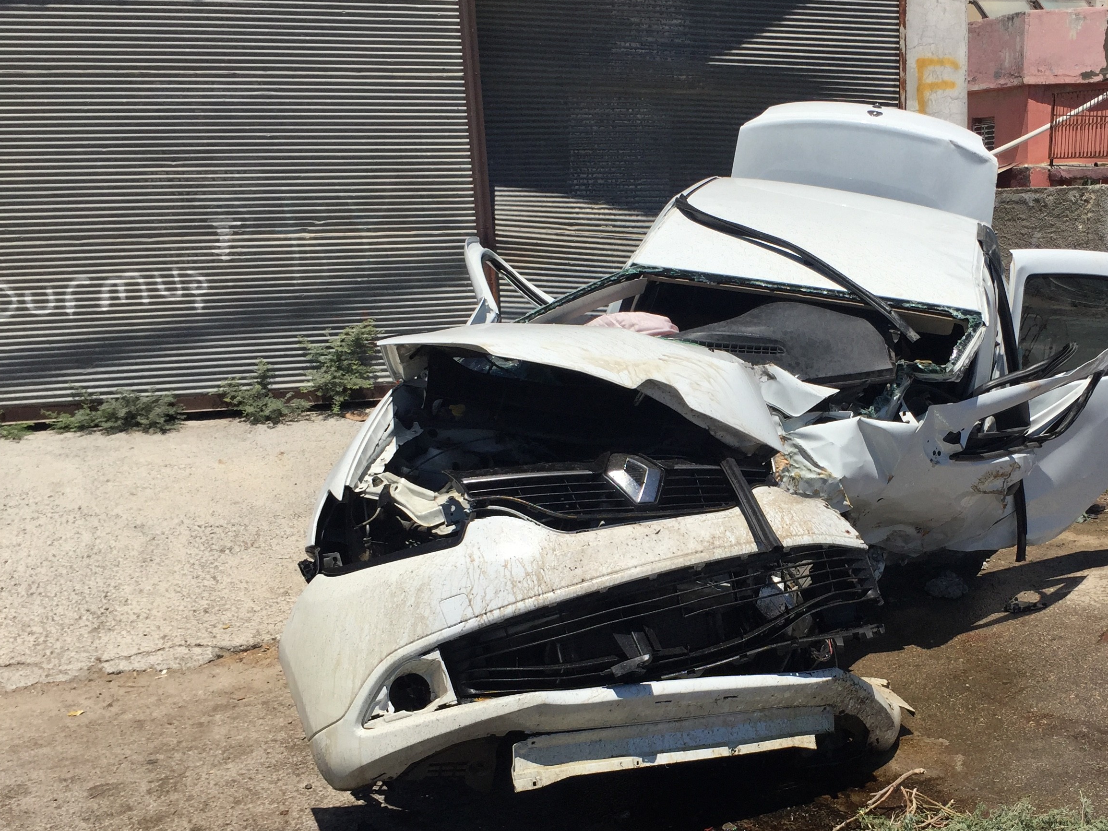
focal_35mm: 41
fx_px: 1312
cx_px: 780
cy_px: 491
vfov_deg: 35.0
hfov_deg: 44.8
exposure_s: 1/3968
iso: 32
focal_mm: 4.15
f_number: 2.2
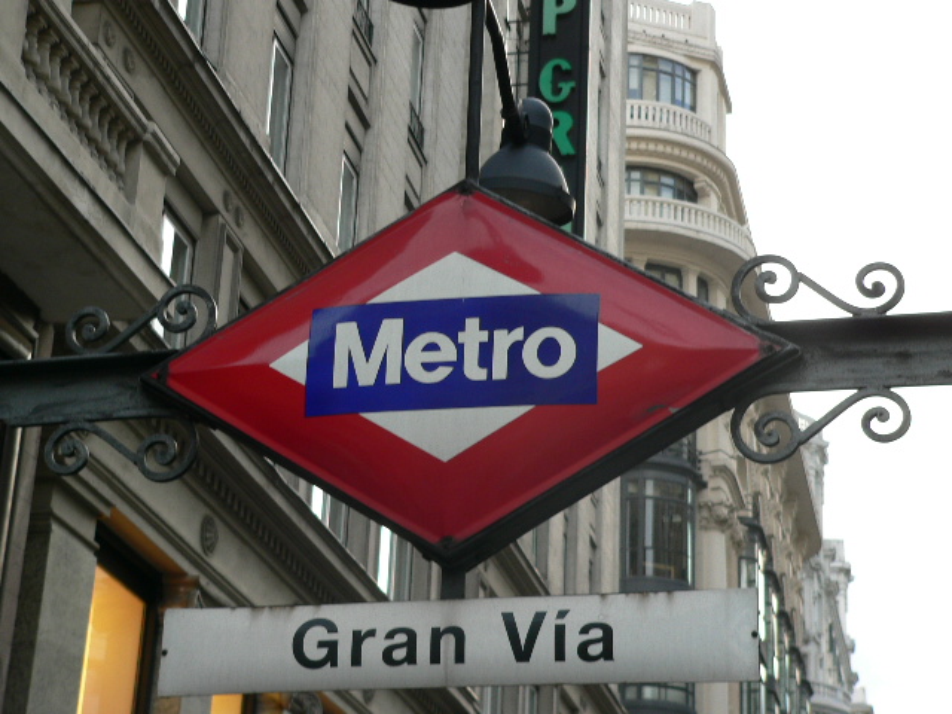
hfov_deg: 25.3
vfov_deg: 19.1
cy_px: 357
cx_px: 476
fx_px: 2118
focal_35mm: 77
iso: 80
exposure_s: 1/80
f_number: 2.8
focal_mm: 12.9
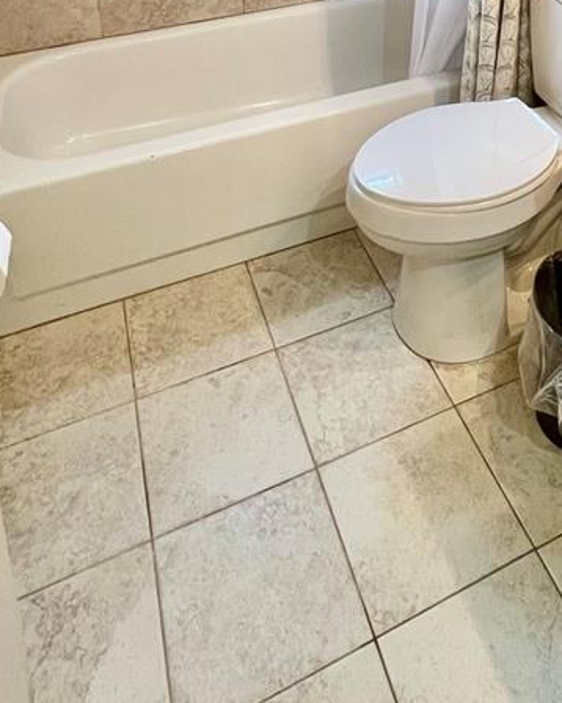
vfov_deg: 40.2
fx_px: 707
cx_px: 419
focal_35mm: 34
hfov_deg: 42.1
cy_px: -108
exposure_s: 1/60
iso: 200
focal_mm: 1.57
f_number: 1.8
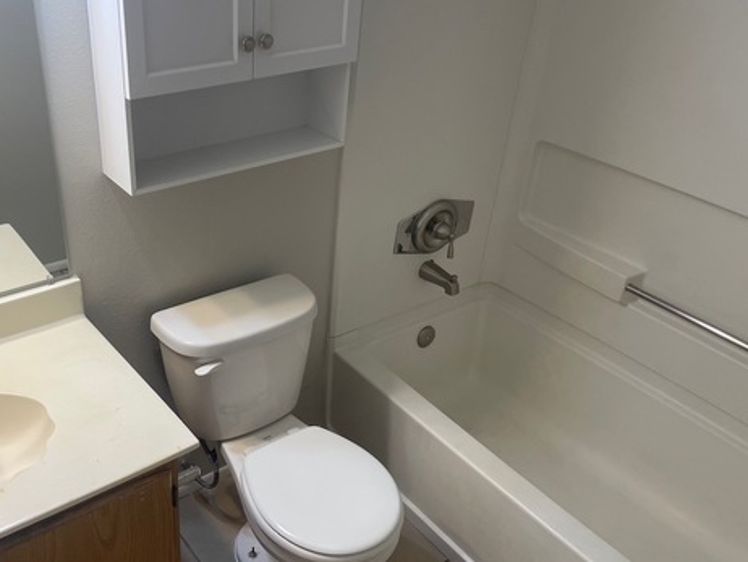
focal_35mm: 36
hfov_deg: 50.7
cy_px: 280
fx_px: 778
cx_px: 269
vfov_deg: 39.7
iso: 125
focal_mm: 4.2
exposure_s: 1/120
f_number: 1.6
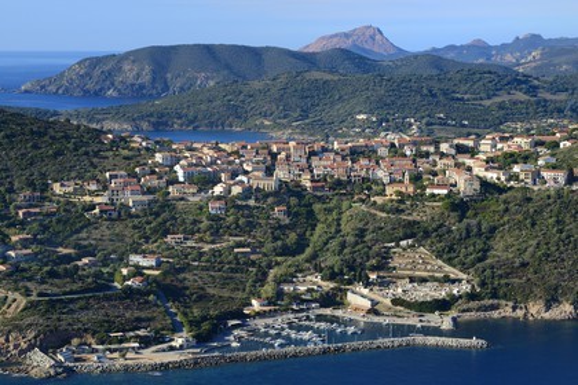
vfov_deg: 14.9
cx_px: 289
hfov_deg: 22.1
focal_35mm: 92
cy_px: 192
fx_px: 1477
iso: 400
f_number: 8
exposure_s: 1/1000
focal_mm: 92
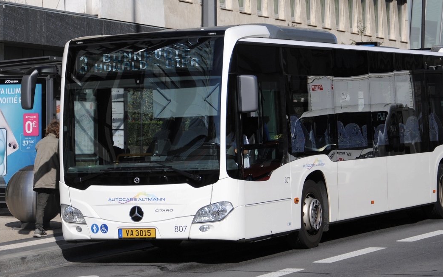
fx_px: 1195
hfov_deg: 21.0
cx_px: 229
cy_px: 103
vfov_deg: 13.2
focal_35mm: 99
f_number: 5
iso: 110
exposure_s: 1/1000
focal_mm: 52
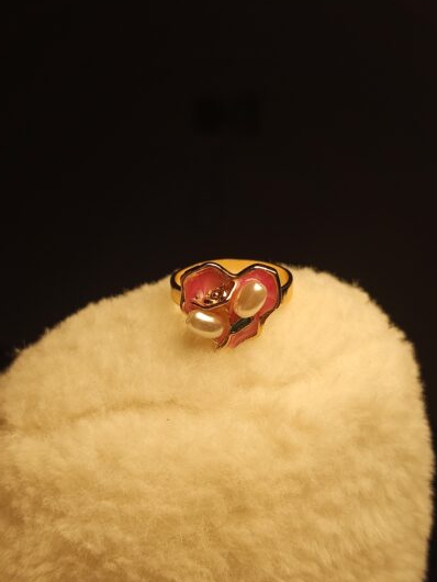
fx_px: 673
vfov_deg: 46.8
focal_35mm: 40
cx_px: 227
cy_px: 303
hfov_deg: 36.0
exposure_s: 1/103
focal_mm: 3.98
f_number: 1.8
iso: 50
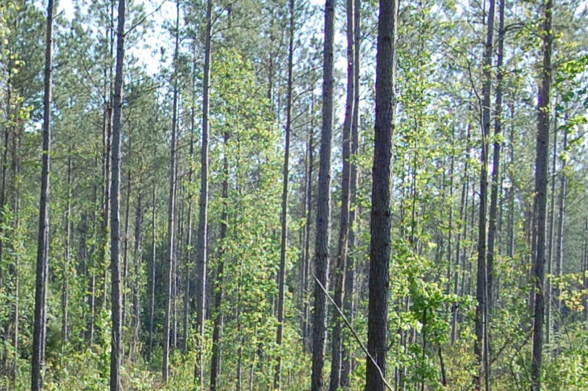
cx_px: -91
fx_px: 1904
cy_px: 322
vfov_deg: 11.7
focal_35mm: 117
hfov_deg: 16.9
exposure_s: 1/200
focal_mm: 23
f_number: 7.1
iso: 200
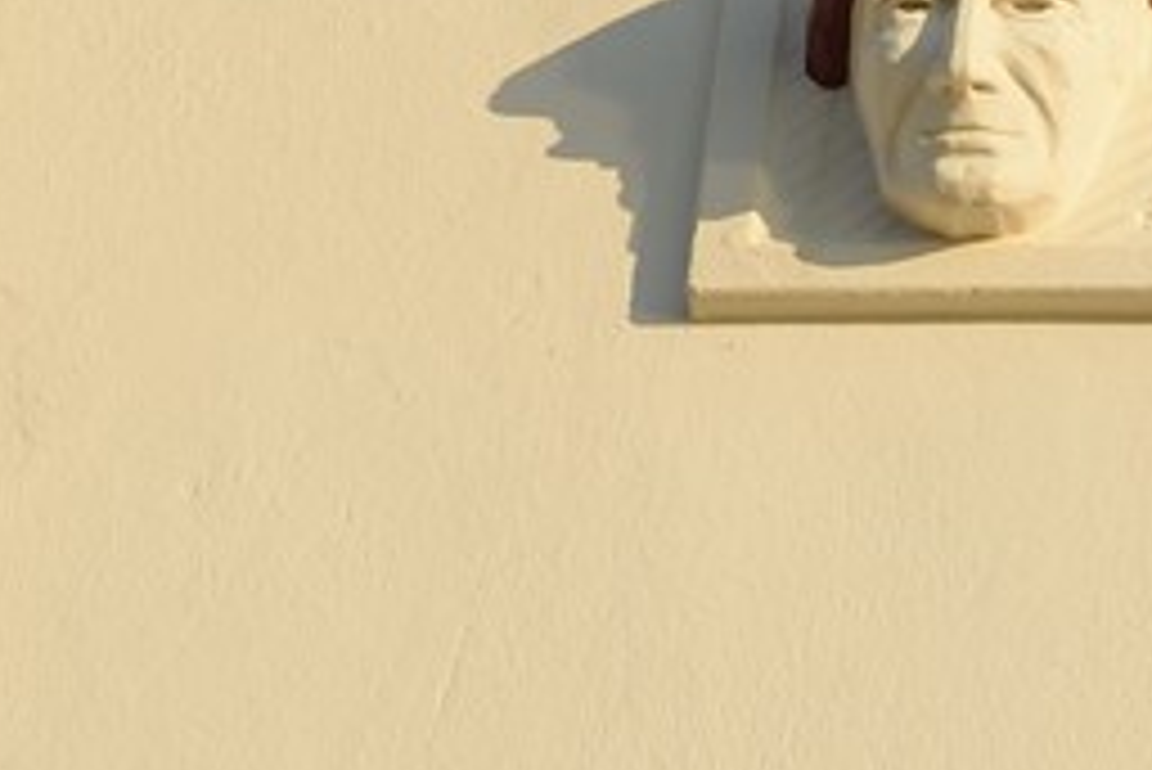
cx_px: 3456
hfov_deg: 4.5
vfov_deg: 3.1
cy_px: 865
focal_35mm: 437
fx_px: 13991
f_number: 11
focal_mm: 70
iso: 200
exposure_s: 1/250
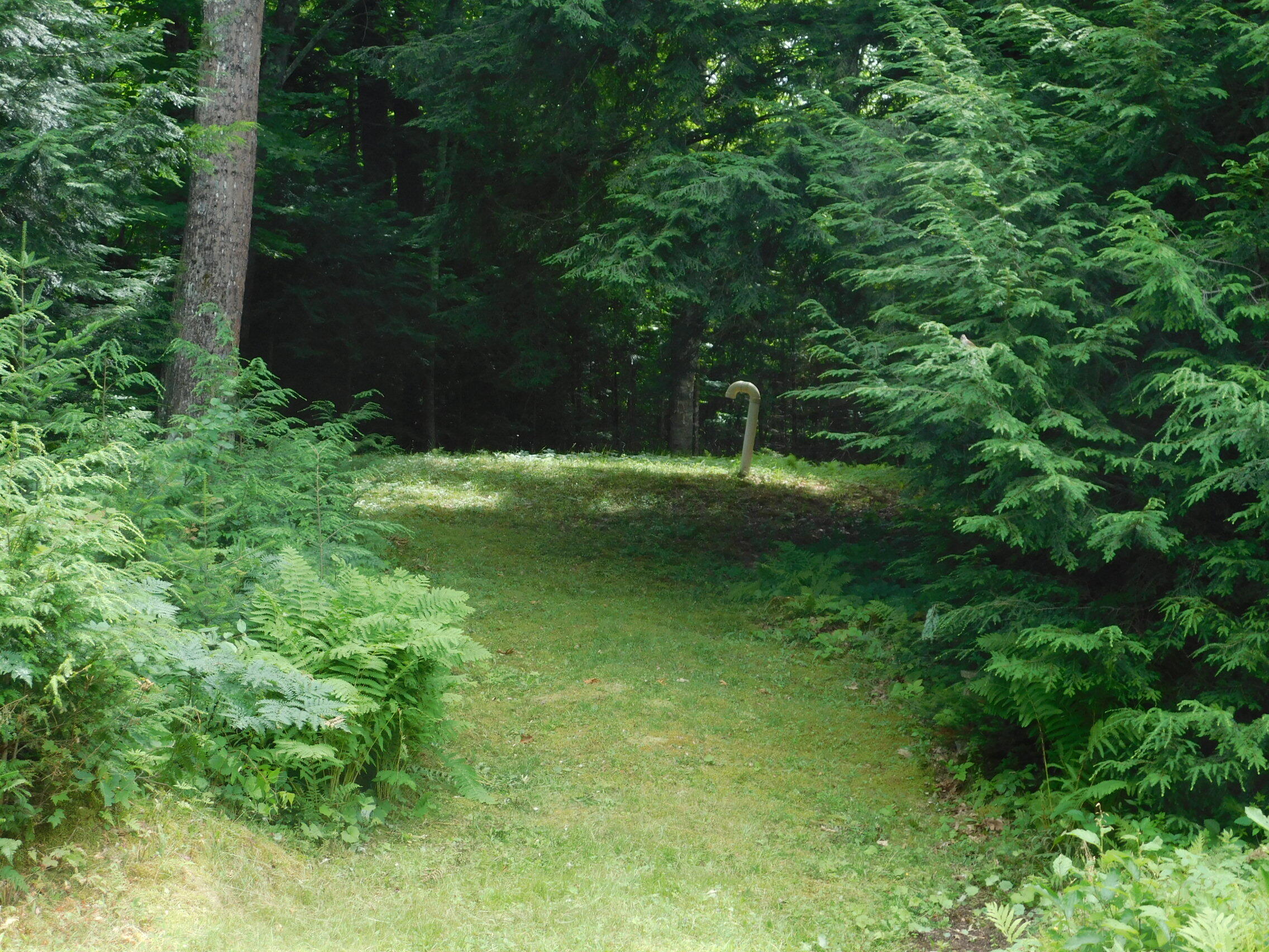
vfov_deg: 20.7
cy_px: 476
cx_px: 634
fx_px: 2603
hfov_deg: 27.4
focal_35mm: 71
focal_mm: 12.6
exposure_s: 1/125
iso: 125
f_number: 4.3
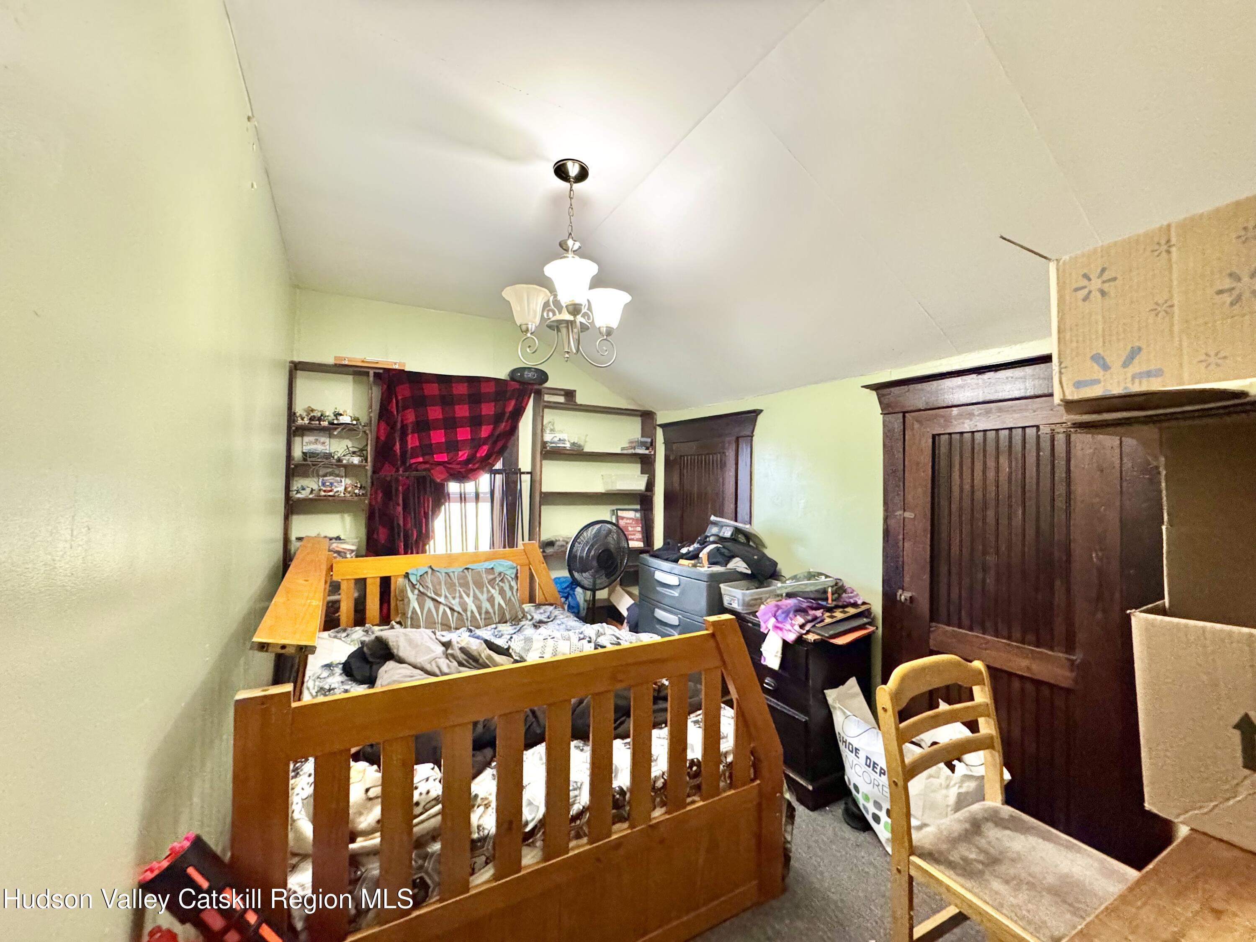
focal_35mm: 14
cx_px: 628
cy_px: 471
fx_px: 508
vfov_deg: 85.7
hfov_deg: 102.1
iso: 800
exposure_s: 1/60
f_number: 2.2
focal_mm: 2.22
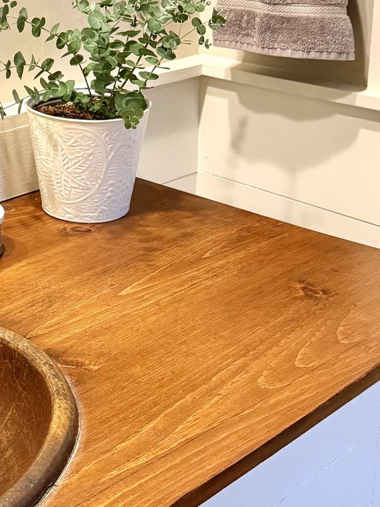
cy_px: 89
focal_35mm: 65
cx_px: -48
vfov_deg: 29.0
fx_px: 952
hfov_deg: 21.3
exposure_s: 1/60
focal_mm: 6.76
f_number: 1.78
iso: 320
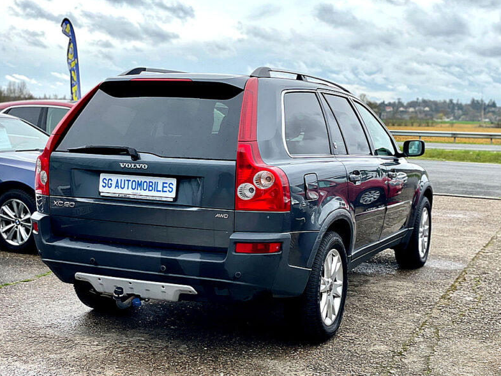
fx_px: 767
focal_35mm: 53
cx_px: 253
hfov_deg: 36.2
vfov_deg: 27.5
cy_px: 190
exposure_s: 1/856
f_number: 2
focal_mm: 6
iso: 32
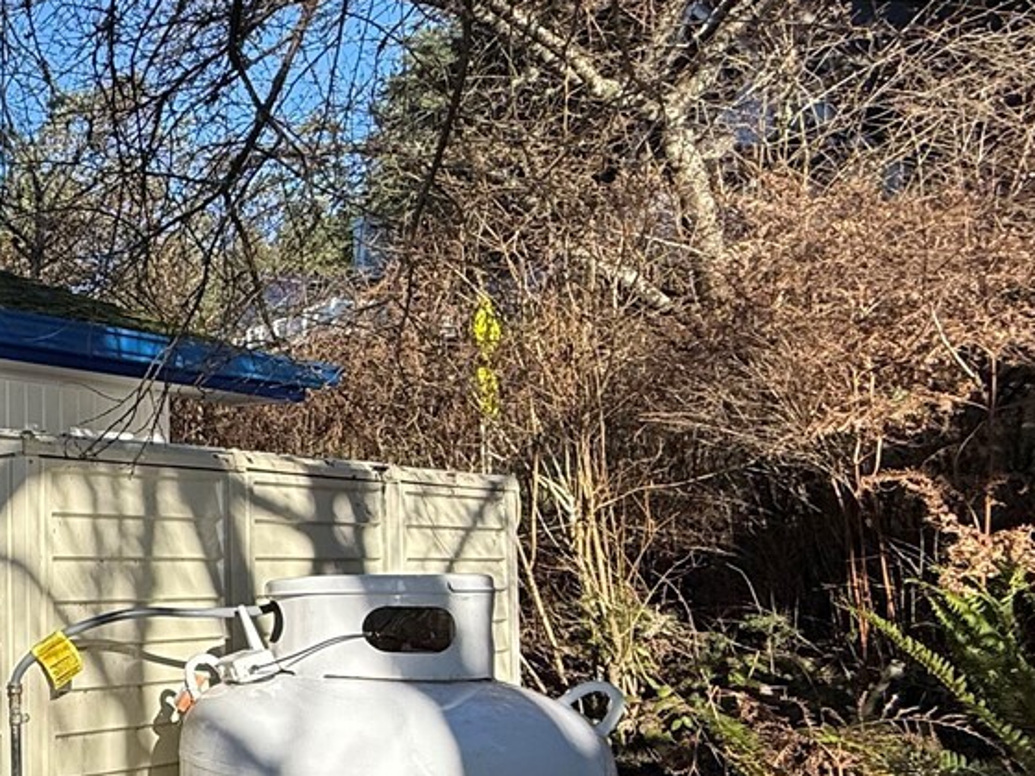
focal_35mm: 40
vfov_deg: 35.4
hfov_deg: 34.6
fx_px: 1196
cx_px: -277
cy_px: 558
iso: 50
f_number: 2.2
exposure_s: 1/955
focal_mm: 2.22
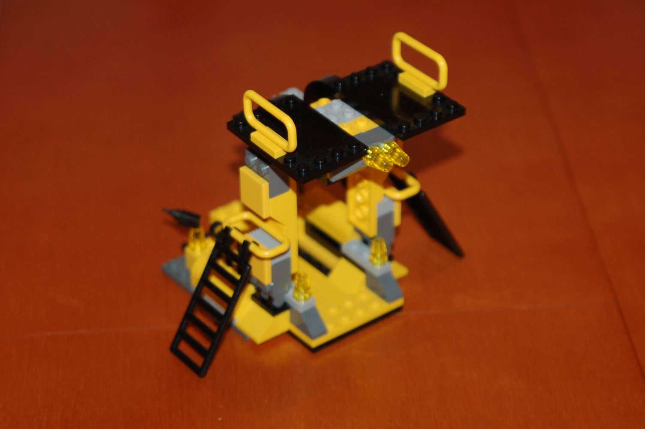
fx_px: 1880
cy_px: 214
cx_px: 322
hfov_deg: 19.5
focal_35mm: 105
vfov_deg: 13.0
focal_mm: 70
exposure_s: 1/60
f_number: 5
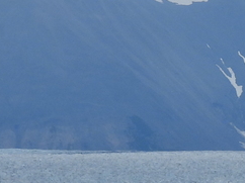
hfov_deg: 1.7
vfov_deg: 1.3
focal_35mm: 1164
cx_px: 477
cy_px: 138
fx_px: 8230
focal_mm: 39.3
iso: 100
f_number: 4.5
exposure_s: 1/640
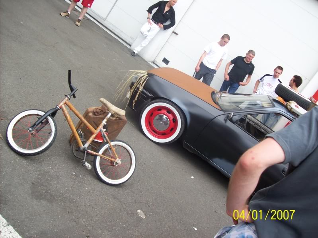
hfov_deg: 51.4
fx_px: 331
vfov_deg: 39.6
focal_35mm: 36
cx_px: 159
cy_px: 119
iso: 80
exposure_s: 1/224
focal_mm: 6
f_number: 2.7
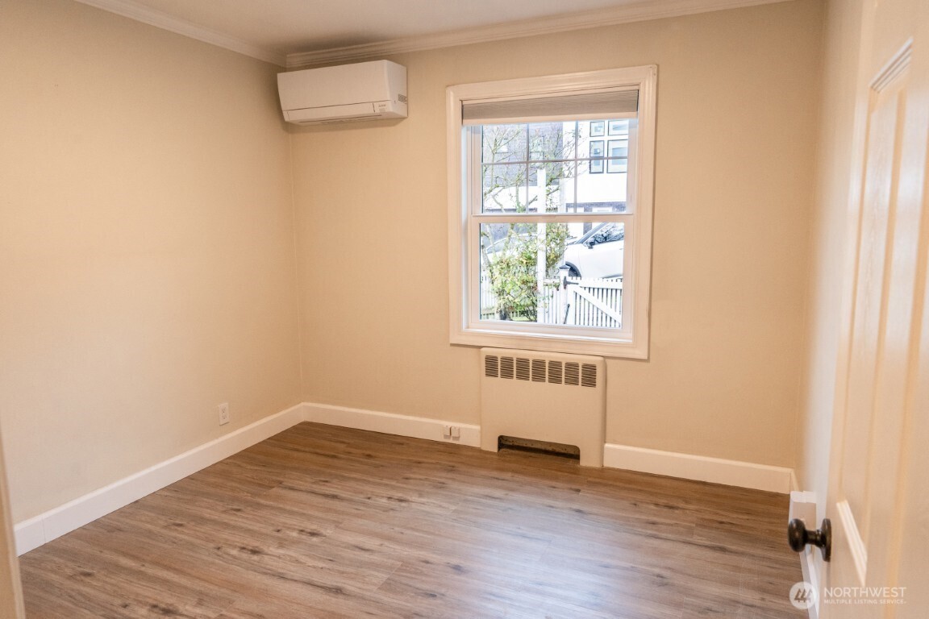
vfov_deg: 53.1
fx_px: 619
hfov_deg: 73.7
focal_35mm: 24
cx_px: 464
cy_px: 310
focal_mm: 24
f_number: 7.1
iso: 1000
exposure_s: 1/250
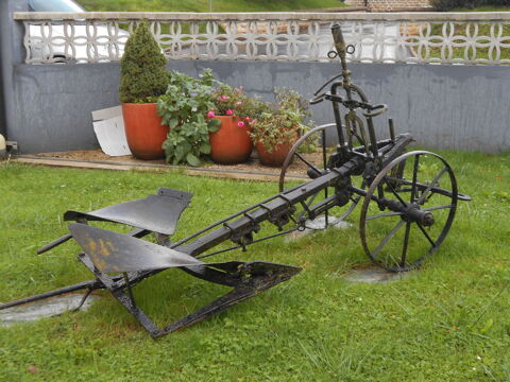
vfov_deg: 29.1
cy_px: 191
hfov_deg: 38.2
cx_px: 255
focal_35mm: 50
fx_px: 737
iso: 100
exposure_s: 1/60
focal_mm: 8.8
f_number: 4.5
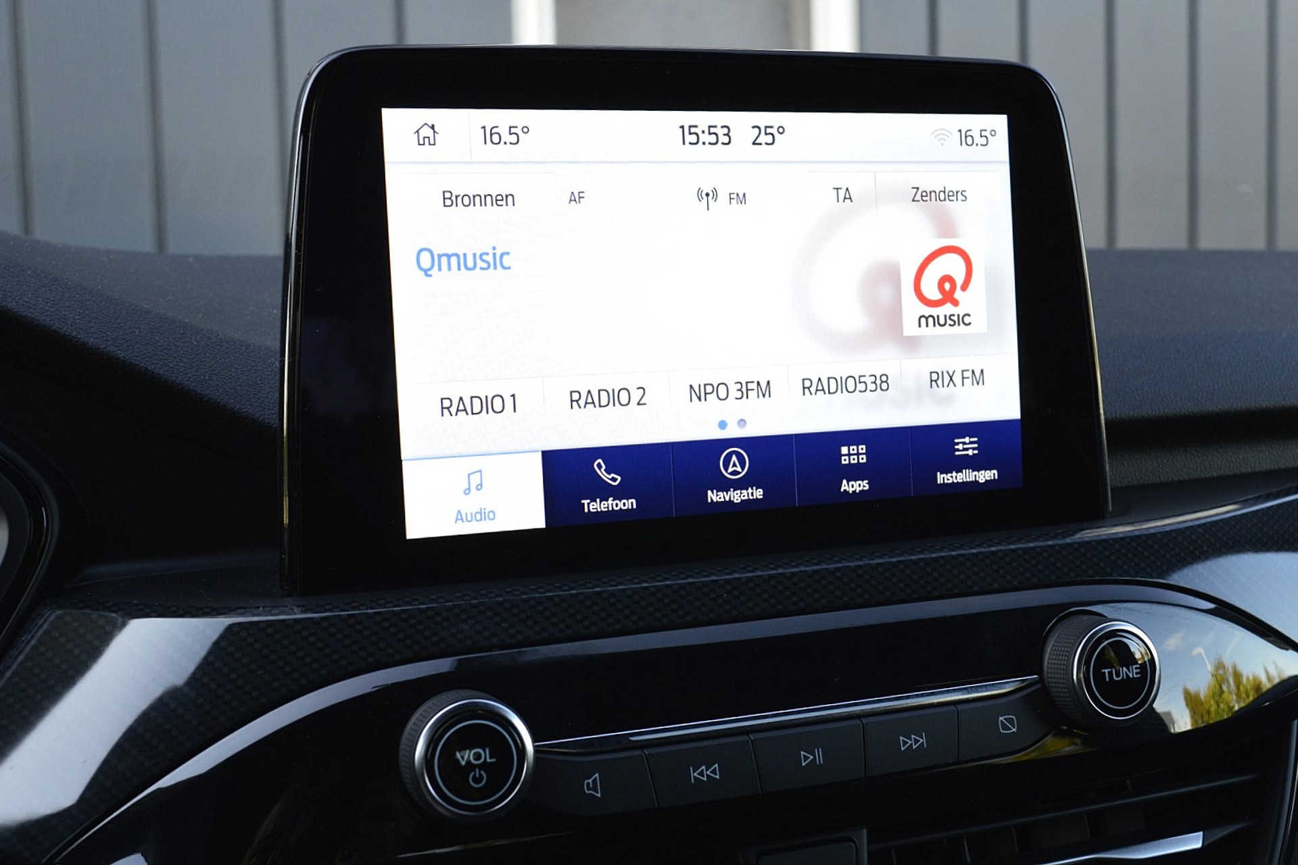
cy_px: 432
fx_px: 1460
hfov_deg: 47.9
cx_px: 649
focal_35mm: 40
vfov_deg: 33.0
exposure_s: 1/60
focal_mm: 27
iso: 500
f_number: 8
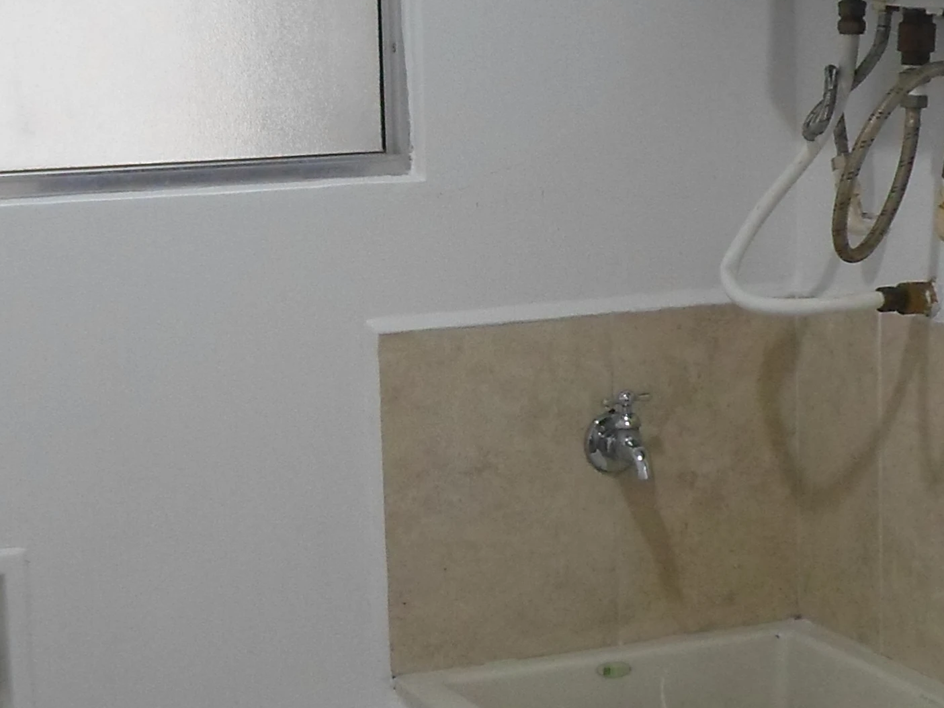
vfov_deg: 18.0
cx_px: 462
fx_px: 2236
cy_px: 345
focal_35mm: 82
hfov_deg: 23.8
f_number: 2.5
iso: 160
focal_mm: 4.5
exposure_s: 1/30
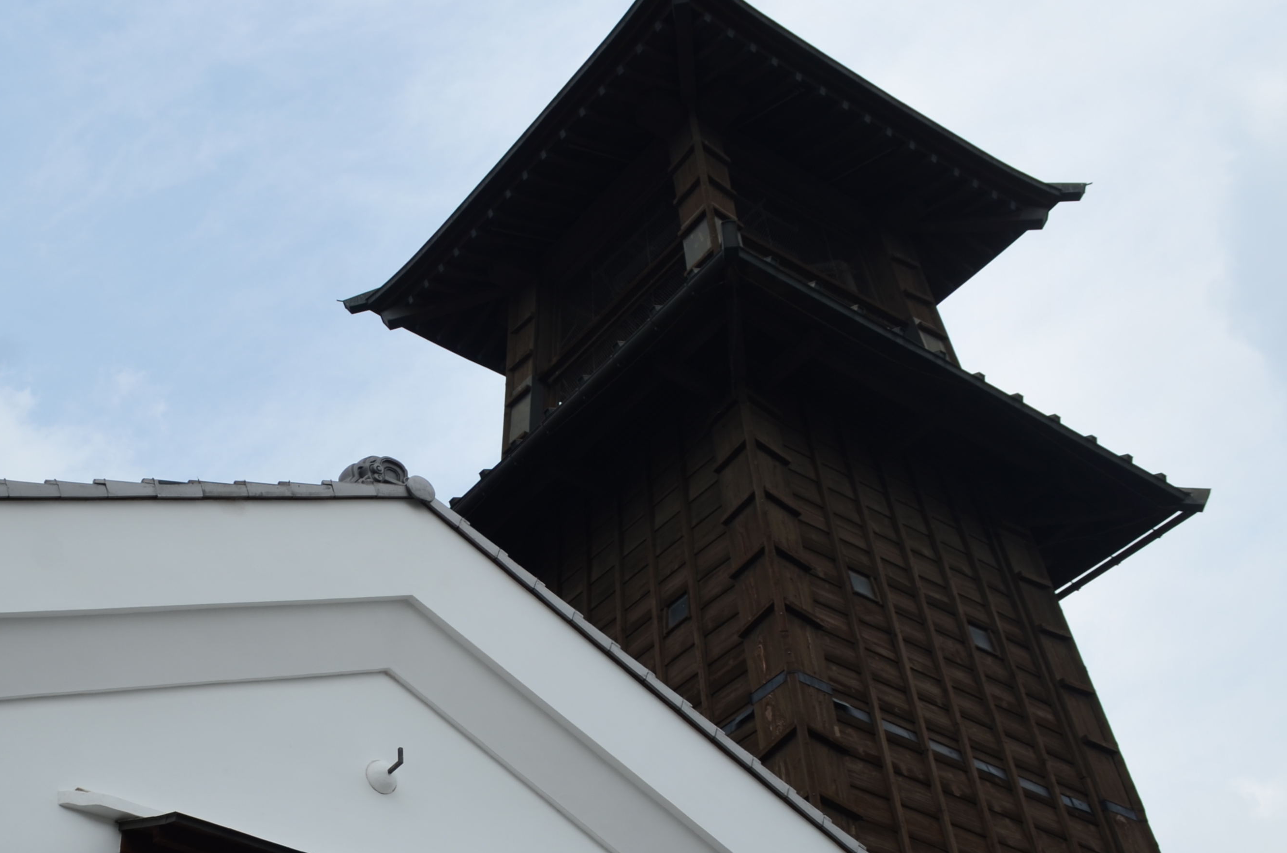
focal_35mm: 50
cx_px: 374
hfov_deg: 38.9
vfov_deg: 26.6
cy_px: 626
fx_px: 1784
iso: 100
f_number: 8
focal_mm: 18
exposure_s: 1/250
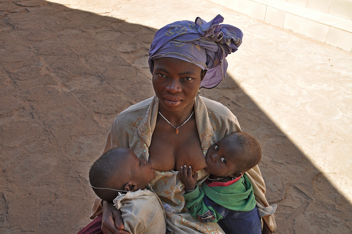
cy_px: 117
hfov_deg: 51.3
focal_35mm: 38
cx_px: 176
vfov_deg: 35.4
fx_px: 366
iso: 200
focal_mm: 25
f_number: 8
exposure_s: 1/250
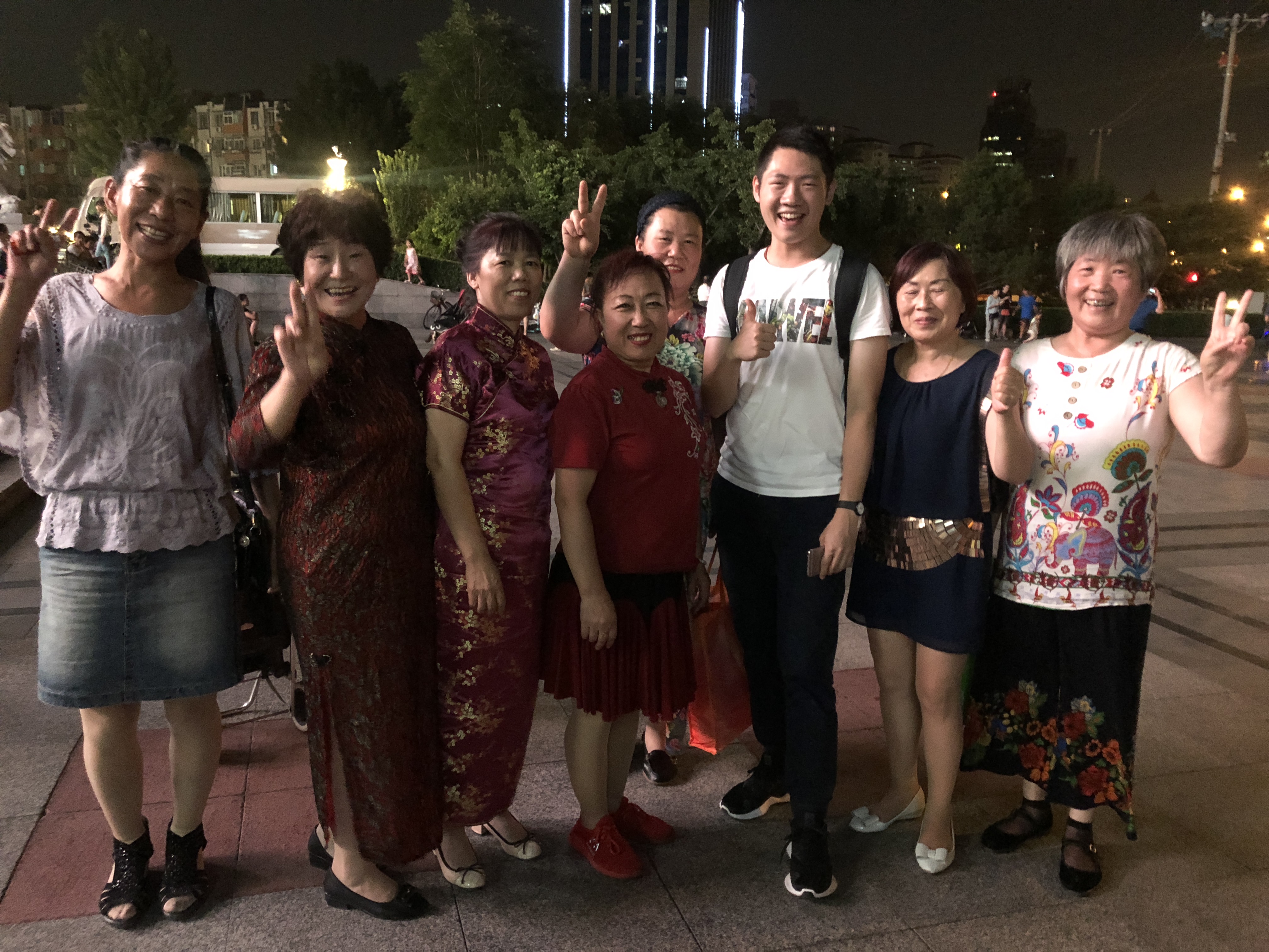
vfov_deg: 49.7
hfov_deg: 63.4
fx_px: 1026
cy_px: 476
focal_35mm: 28
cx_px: 634
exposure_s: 1/17
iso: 1000
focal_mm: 3.99
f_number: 1.8
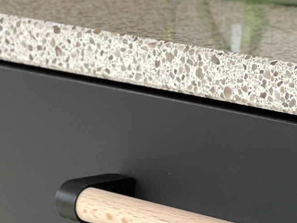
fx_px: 2060
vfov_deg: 6.2
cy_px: 253
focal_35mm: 240
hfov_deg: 8.2
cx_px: 182
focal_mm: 9
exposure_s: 1/40
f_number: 2.8
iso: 250
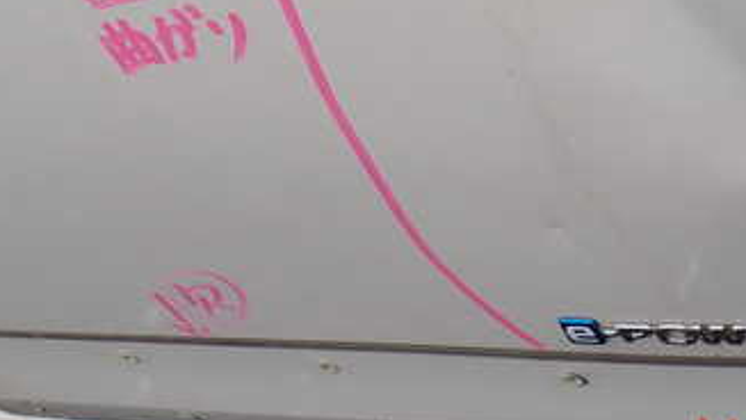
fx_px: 1187
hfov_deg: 34.4
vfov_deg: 19.2
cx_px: 529
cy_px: -43
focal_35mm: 60
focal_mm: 5.4
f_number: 3.2
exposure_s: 1/500
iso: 100
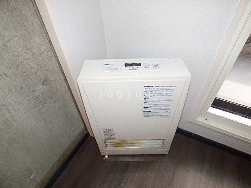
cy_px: 94
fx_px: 145
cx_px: 126
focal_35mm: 20
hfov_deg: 81.7
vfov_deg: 66.0
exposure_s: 1/30
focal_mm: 3.58
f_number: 2.8
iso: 800
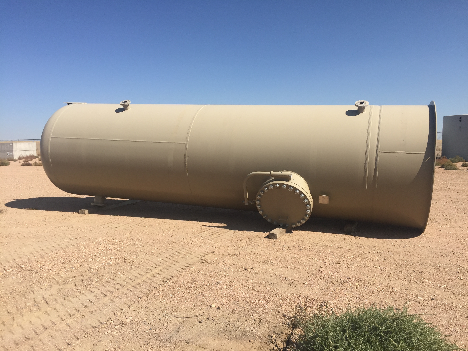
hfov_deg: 61.7
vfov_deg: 48.2
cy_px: 176
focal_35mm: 29
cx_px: 234
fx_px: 392
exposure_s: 1/2639
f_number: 2.2
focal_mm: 4.15
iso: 32
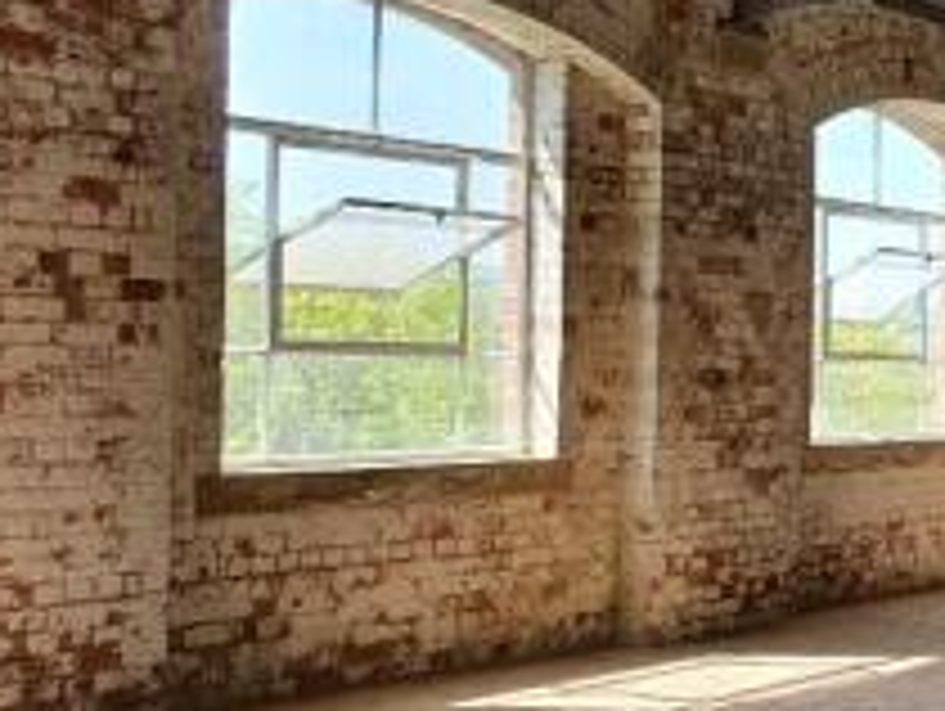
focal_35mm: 72
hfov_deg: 23.6
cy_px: 335
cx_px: 1253
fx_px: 1968
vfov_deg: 20.5
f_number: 2.4
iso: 50
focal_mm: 4.32
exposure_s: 1/166
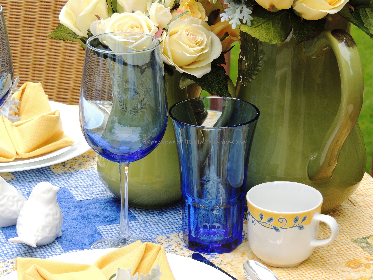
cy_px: 140
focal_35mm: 105
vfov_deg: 14.1
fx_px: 1131
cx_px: 186
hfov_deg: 18.7
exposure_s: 1/160
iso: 100
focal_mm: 18.7
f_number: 4.2
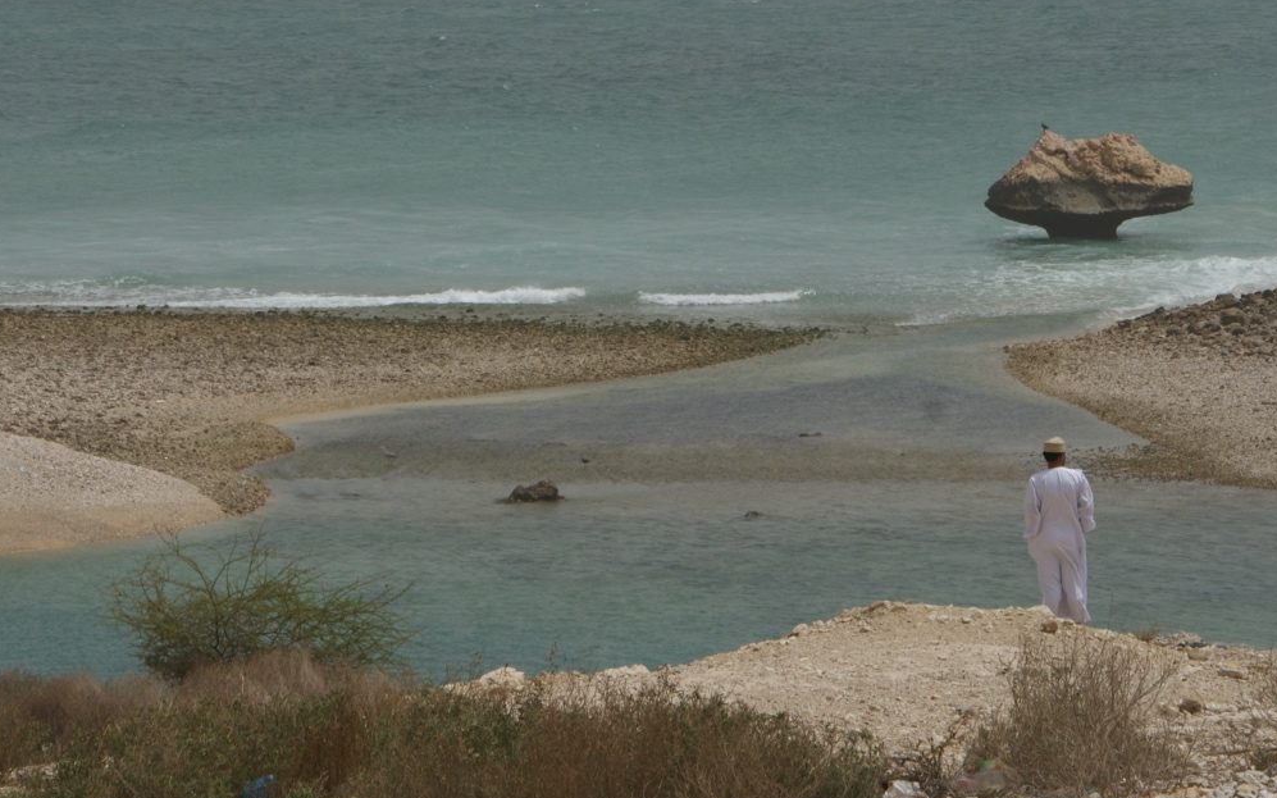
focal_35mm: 184
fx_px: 6397
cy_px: 259
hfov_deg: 11.4
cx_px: 421
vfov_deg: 7.1
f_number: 13
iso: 100
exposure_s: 1/400
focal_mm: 75
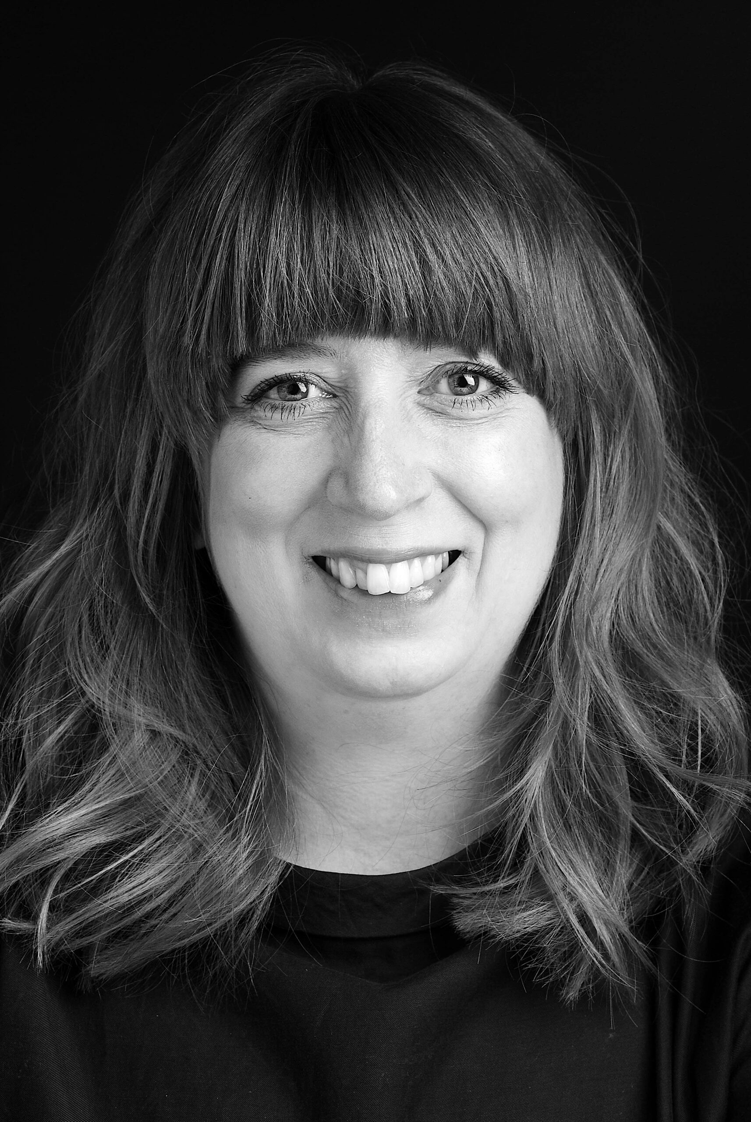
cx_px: 376
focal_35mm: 128
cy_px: 561
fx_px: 3978
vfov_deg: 16.1
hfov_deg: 10.8
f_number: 9
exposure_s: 1/125
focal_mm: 85
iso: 100
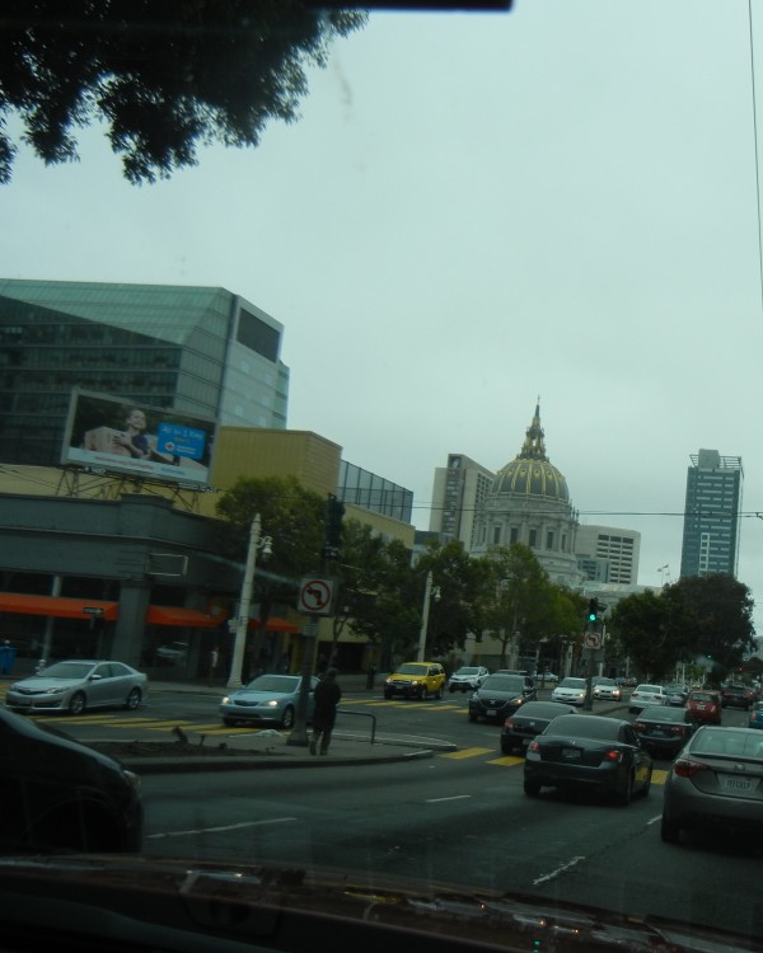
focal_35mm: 40
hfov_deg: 35.9
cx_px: 631
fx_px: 1129
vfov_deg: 45.8
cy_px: 469
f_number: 3.5
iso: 160
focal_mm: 5.4
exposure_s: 1/907
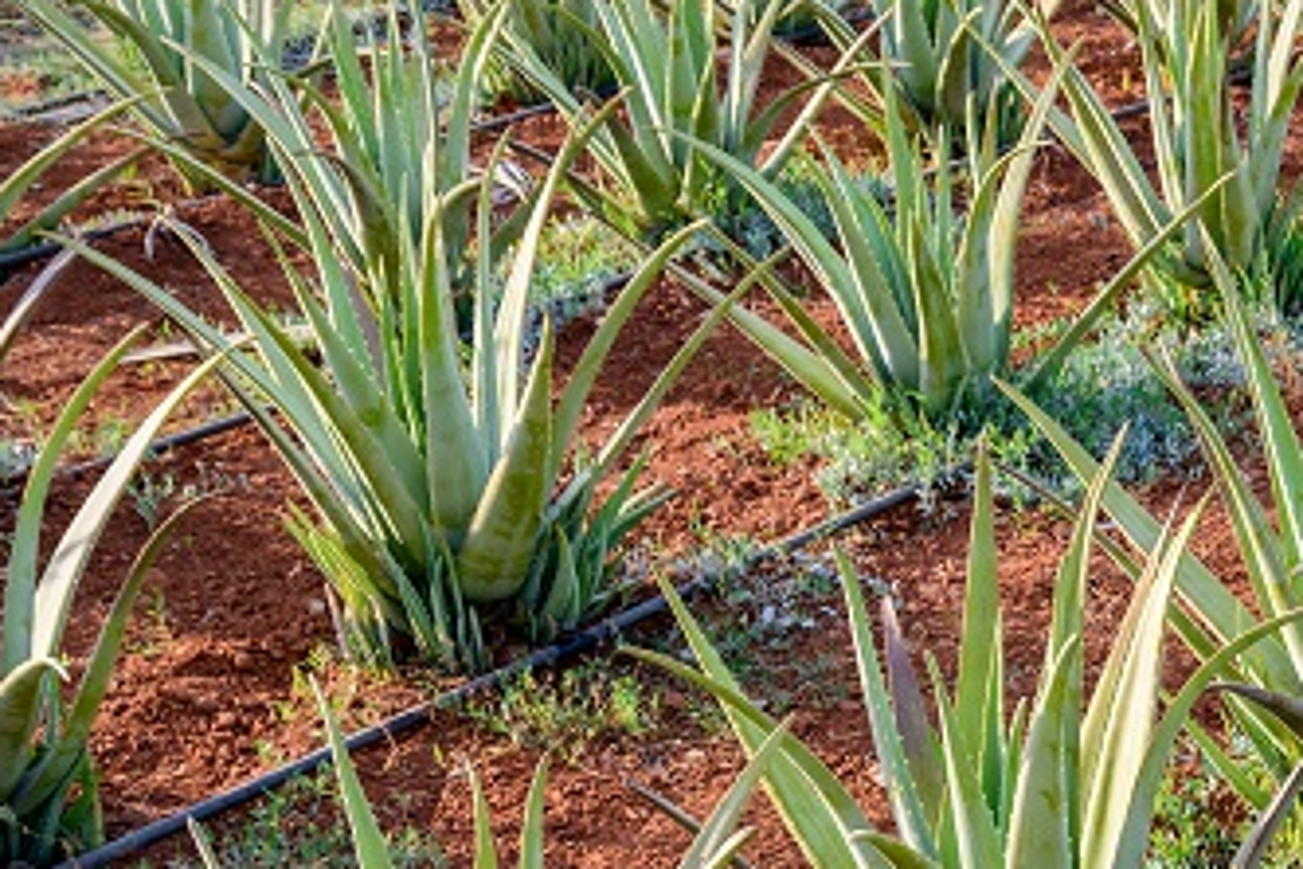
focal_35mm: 85
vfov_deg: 15.7
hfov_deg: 22.7
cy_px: 900
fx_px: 3076
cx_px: 1389
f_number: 6.3
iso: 64
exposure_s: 1/50
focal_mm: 32
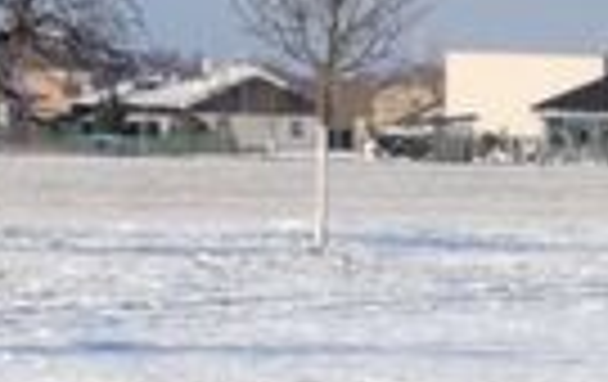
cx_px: 1675
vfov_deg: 3.6
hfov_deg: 5.5
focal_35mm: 361
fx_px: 5994
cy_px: 995
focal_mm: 5.52
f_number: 1.9
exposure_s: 1/1300
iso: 100
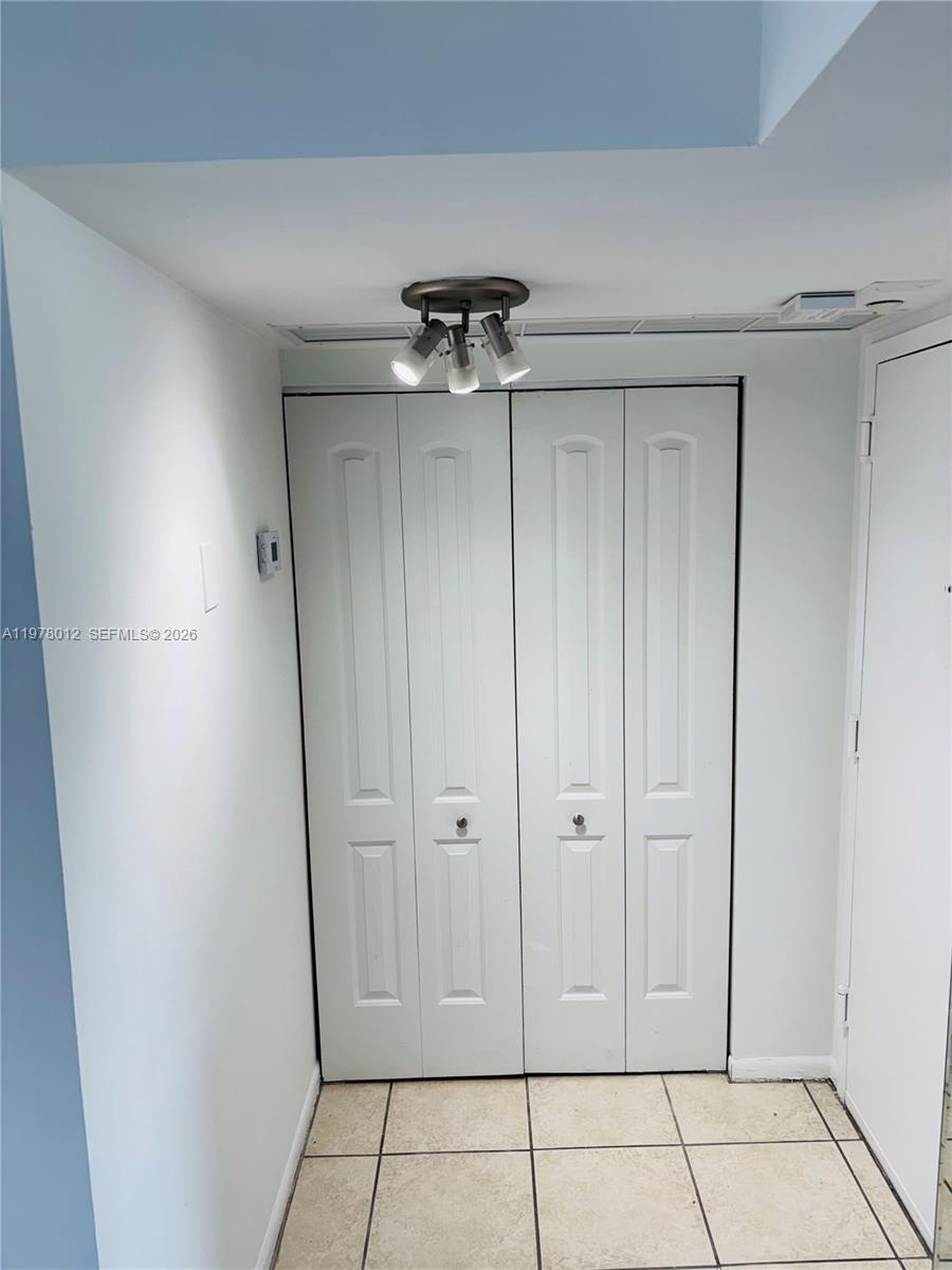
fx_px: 953
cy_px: 635
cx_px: 476
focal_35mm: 26
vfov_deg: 67.3
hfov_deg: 53.1
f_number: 1.6
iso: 32
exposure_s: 1/129
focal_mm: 5.96
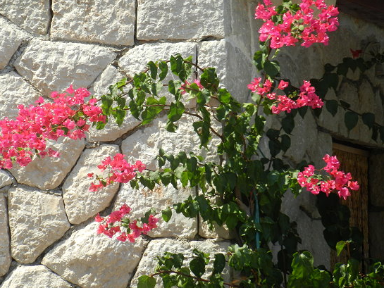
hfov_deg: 4.1
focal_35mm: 484
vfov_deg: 3.1
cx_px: 147
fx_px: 5370
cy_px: 149
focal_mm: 69.8
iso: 160
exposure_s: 1/400
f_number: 5.5
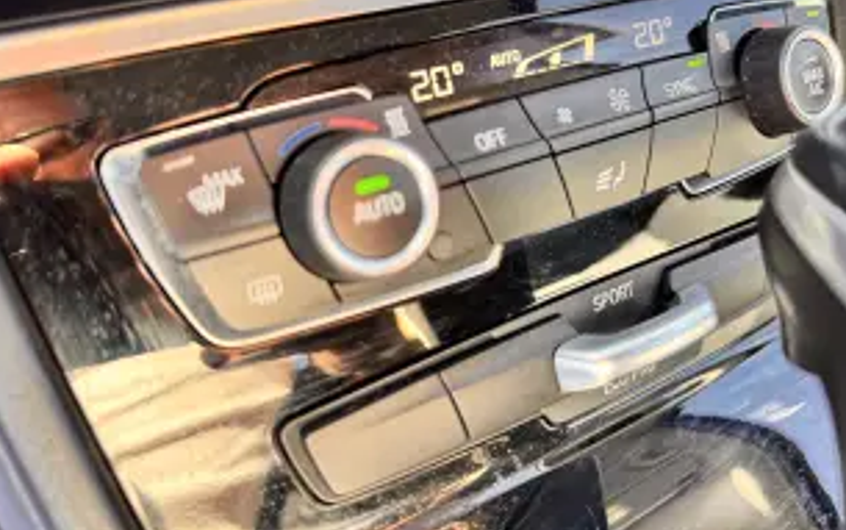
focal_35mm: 30
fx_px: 692
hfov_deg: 62.8
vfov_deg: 41.6
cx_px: 441
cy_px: 203
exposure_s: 1/100
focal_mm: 6.76
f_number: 1.78
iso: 160
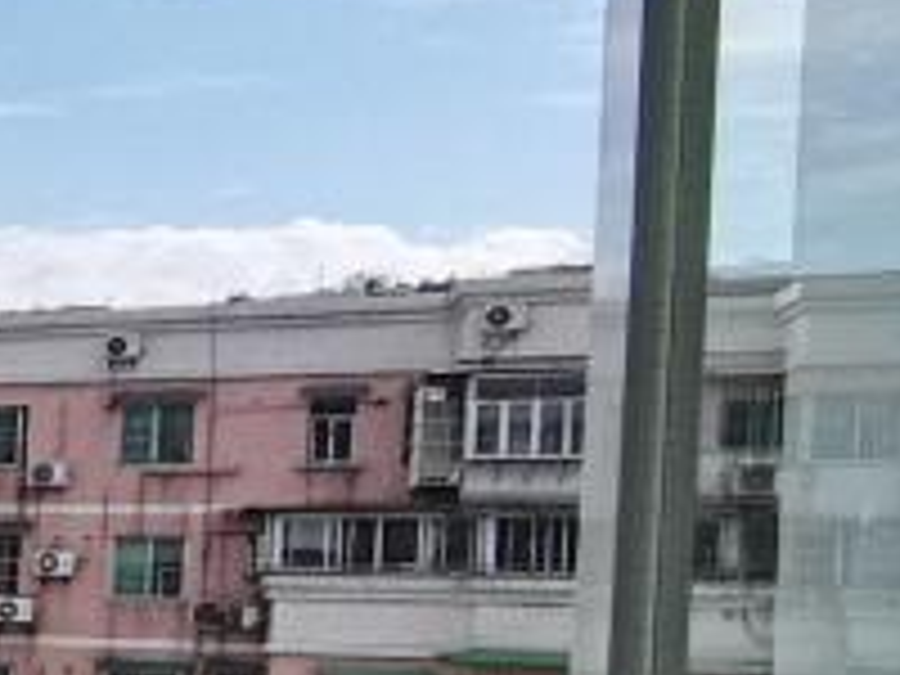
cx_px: -882
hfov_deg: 18.7
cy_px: 639
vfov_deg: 21.0
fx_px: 1768
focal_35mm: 68
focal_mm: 1.78
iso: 50
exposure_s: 1/2155
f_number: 2.4
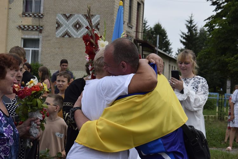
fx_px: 516
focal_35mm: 78
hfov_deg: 26.0
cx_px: 119
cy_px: 80
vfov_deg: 17.5
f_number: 10
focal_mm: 52
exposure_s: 1/400
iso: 200
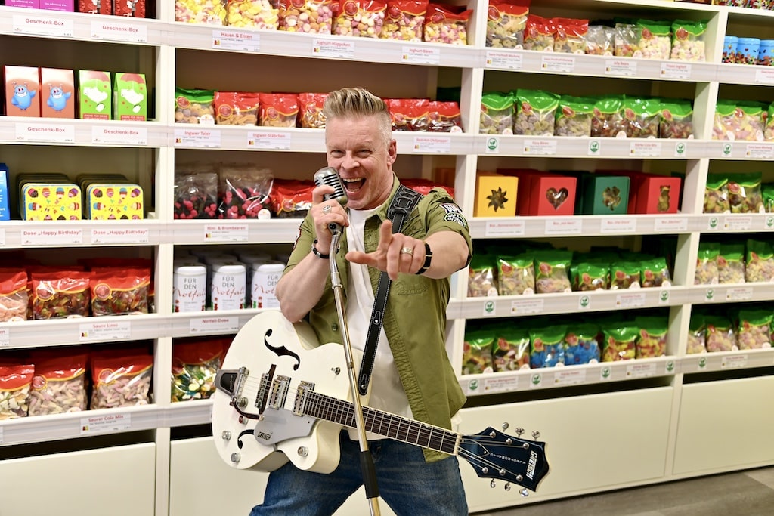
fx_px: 860
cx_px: 387
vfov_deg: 33.4
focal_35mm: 40
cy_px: 258
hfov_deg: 48.5
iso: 100
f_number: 2.8
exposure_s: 1/100
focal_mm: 40
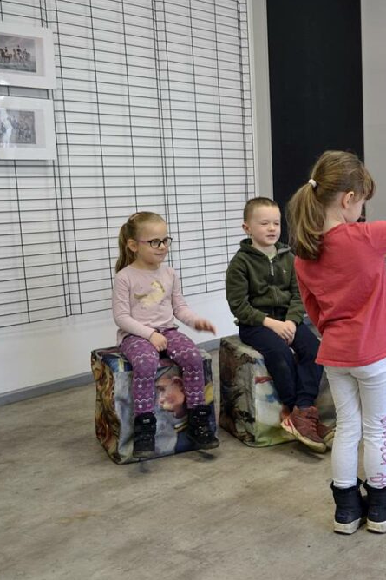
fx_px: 740
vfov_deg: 42.8
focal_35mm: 46
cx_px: 379
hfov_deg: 27.7
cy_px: 288
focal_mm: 20
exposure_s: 1/40
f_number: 3.8
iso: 400
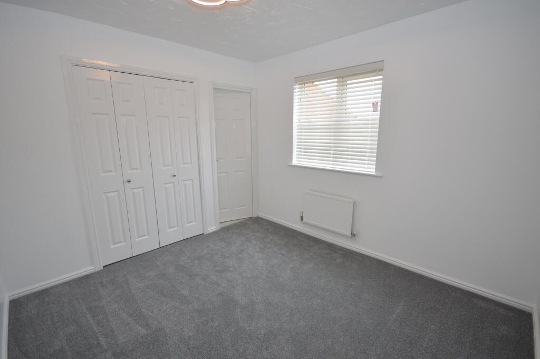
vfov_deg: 77.2
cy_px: 180
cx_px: 270
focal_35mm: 15
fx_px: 225
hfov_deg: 100.4
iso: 400
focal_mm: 10
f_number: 5
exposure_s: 1/100
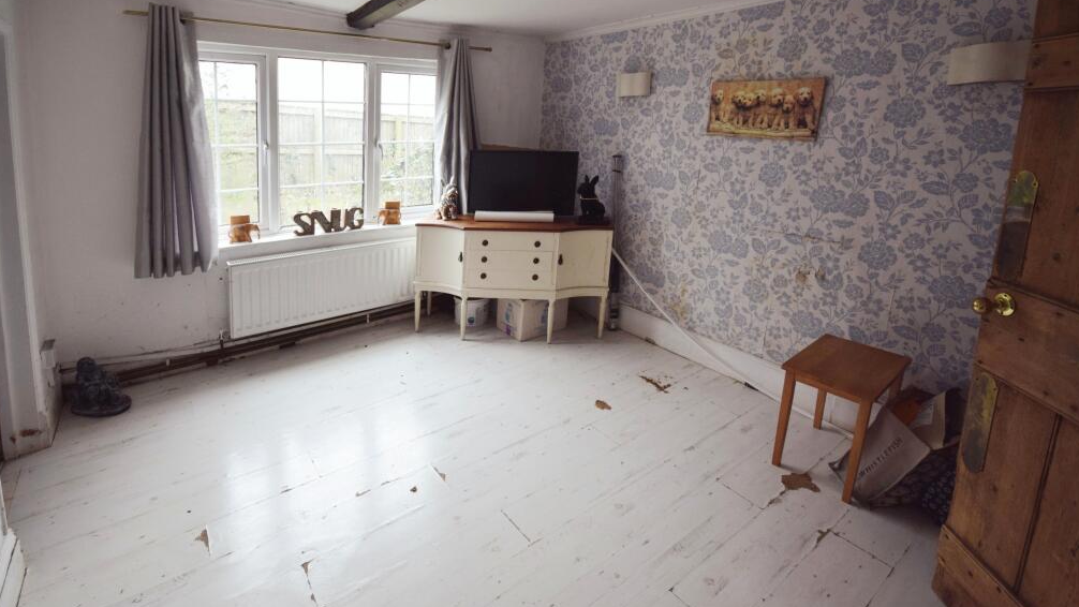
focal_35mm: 16
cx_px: 544
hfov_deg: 99.4
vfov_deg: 67.0
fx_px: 458
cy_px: 282
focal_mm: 10
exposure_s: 1/100
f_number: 5
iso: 400
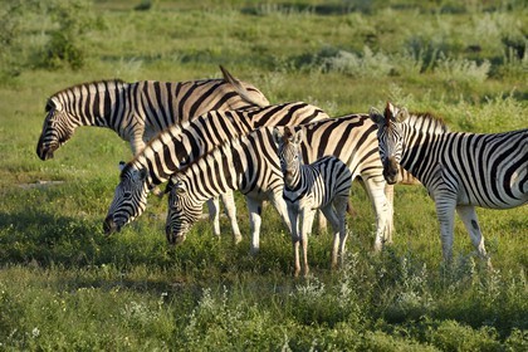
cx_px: 264
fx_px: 4106
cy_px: 176
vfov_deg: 4.9
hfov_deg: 7.4
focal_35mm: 280
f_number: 6.3
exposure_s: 1/800
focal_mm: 280
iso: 400
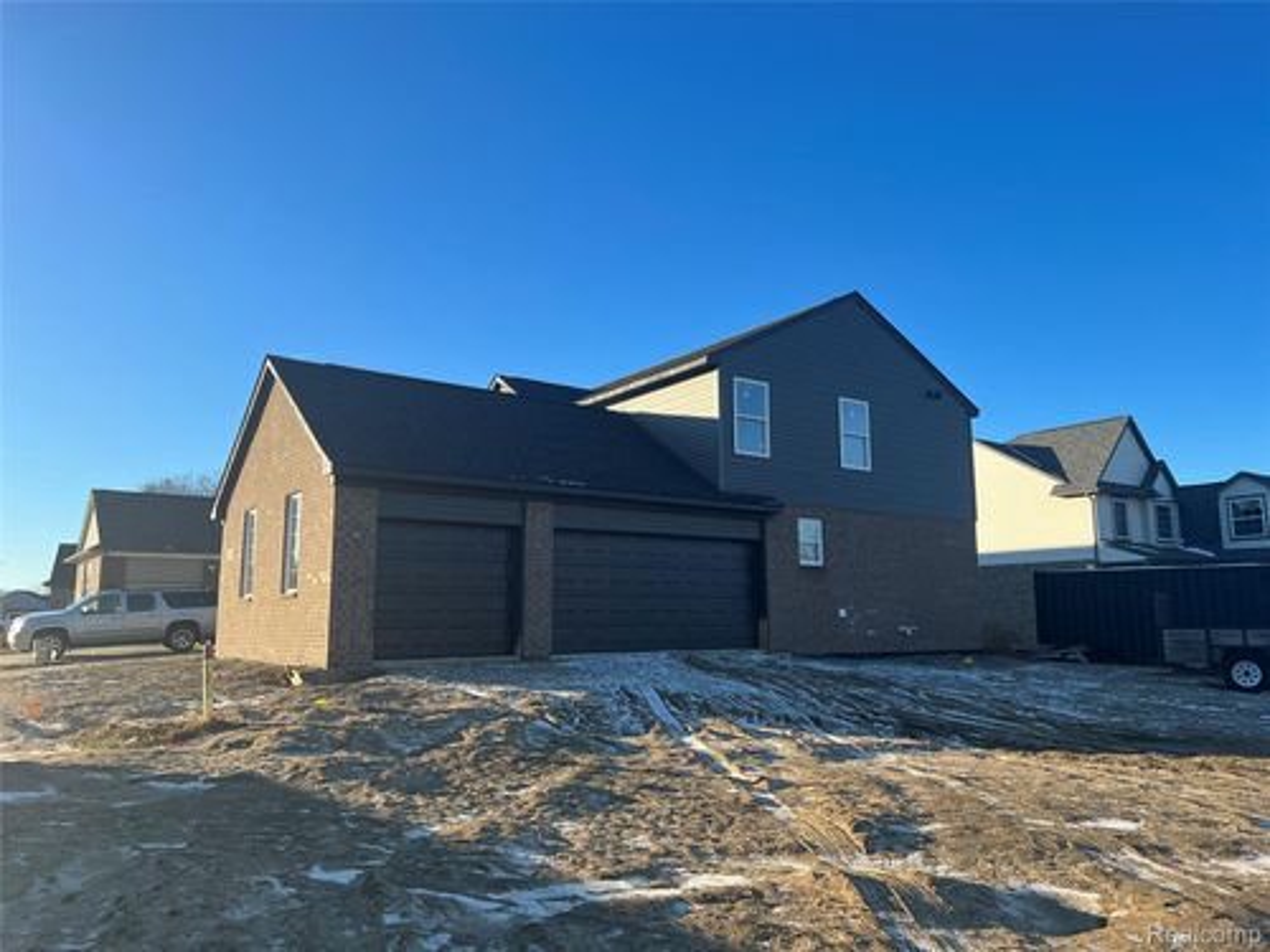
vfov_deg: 53.1
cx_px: 635
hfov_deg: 67.3
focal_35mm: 26
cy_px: 476
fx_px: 954
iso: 50
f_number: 1.5
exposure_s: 1/2008
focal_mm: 5.7
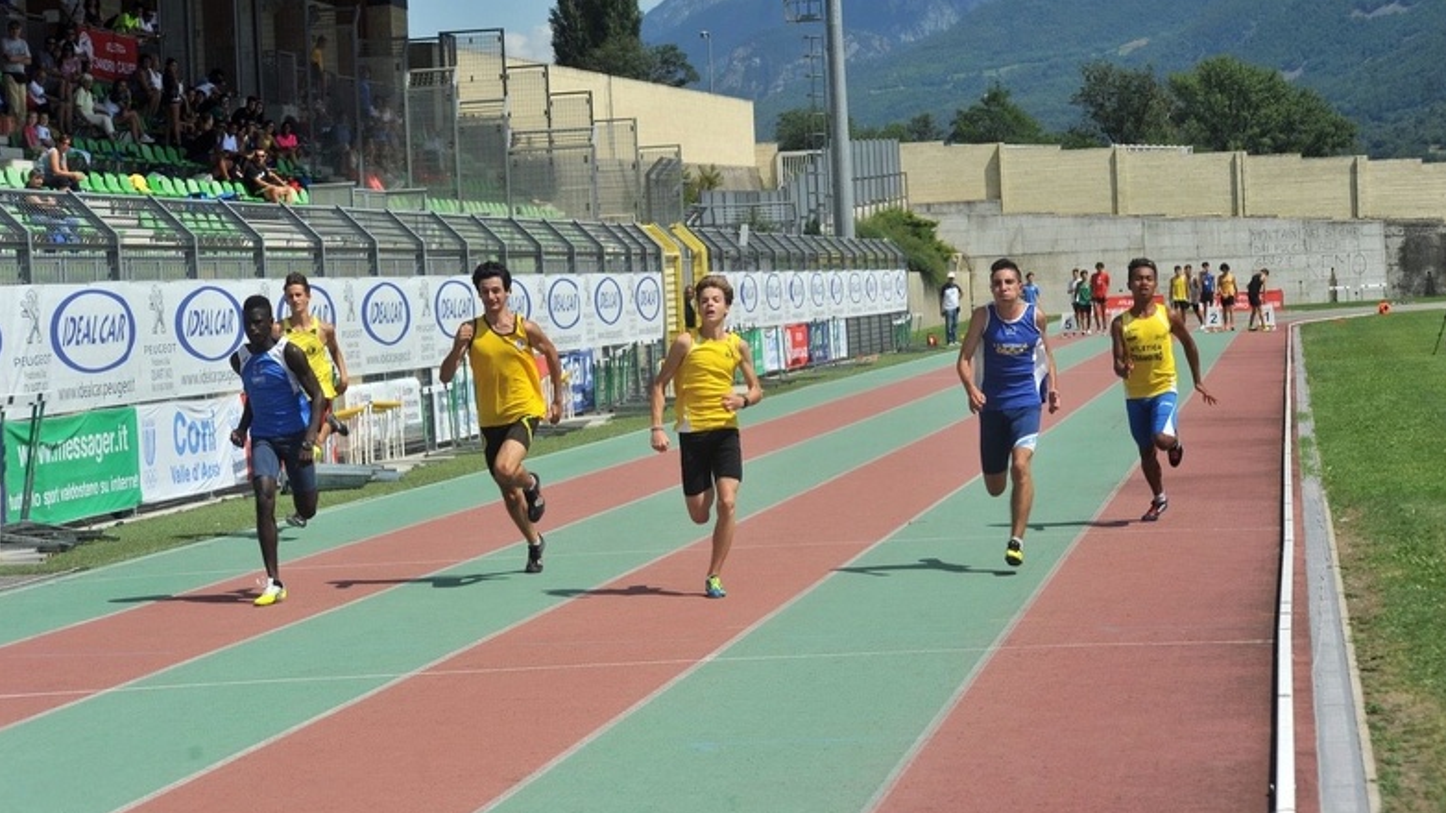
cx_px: 728
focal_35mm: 90
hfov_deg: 23.7
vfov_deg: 13.4
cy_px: 425
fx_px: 3450
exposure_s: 1/1000
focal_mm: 85
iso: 200
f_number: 8
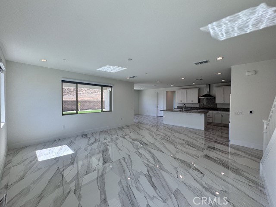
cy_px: 104
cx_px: 138
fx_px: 112
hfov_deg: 102.1
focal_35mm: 14
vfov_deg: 85.7
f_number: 2.2
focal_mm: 2.22
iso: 40
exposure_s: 1/254
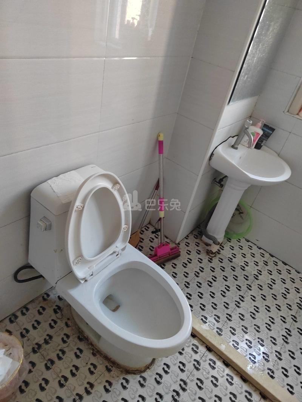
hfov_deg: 58.9
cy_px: 201
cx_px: 151
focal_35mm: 23
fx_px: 268
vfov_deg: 73.9
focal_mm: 5.52
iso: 2813
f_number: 1.9
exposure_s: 1/100
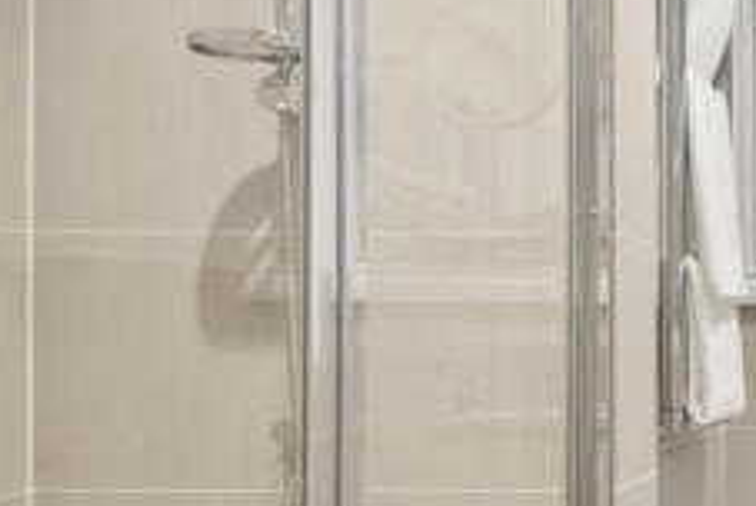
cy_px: 301
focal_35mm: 46
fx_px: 967
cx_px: 966
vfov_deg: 29.3
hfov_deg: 32.7
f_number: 10
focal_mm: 16
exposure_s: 1/8
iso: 720
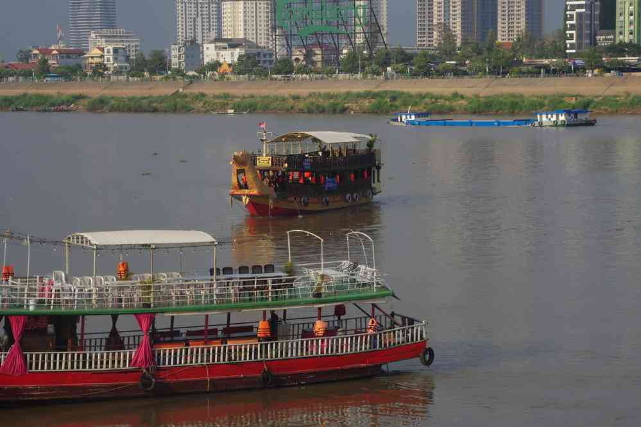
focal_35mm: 105
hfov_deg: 19.5
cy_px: 214
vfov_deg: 13.0
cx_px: 320
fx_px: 1869
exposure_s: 1/100
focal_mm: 70
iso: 200
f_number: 11
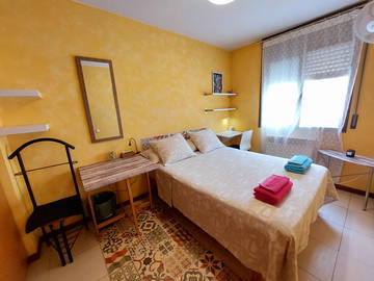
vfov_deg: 89.9
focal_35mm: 13
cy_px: 140
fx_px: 140
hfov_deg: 106.2
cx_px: 187
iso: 400
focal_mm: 1.74
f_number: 2.2
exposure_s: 1/25
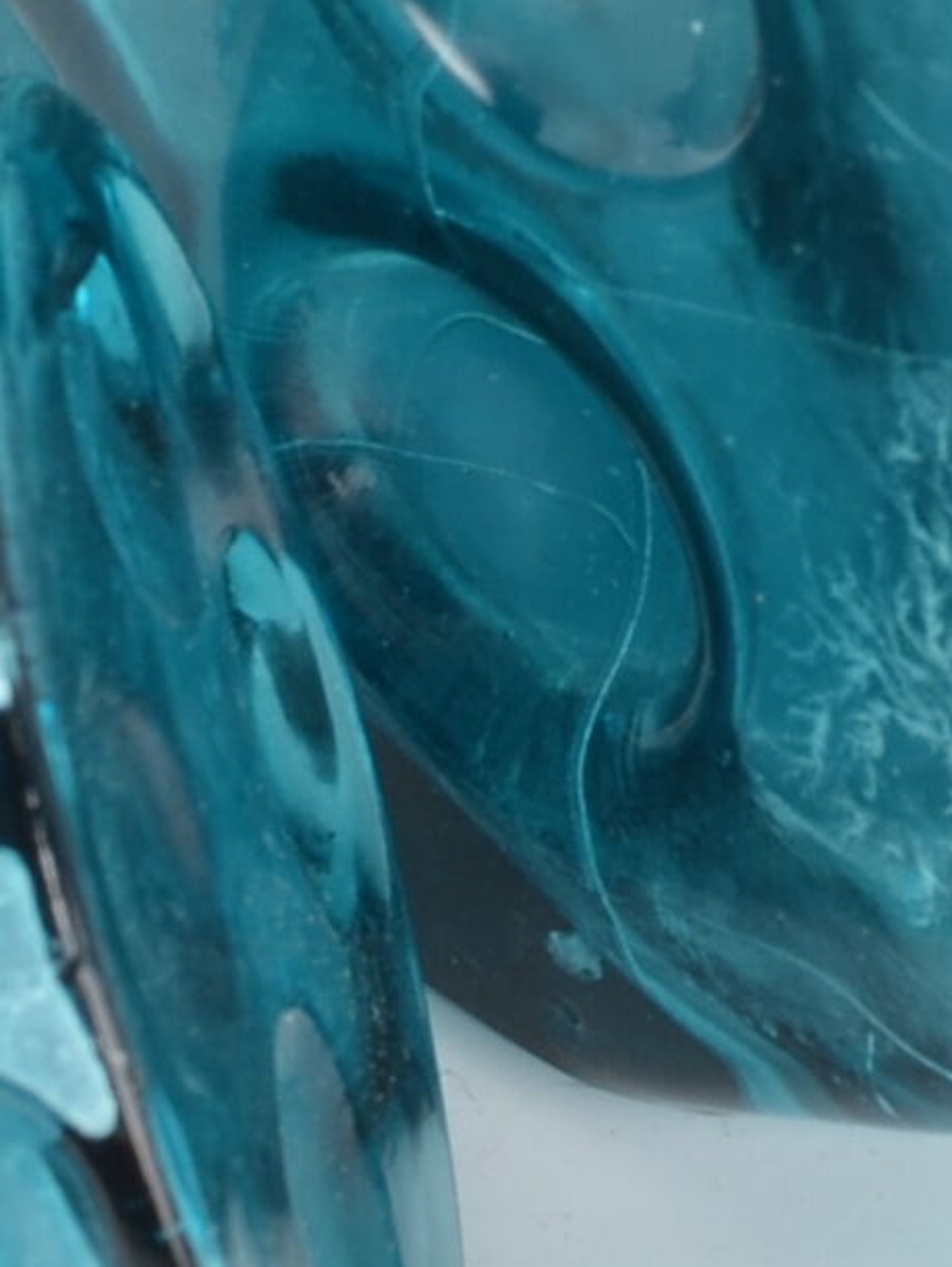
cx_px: 448
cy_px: -715
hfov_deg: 3.4
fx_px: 15934
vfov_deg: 4.5
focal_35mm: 435
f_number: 11
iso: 100
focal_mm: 50
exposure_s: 1/125
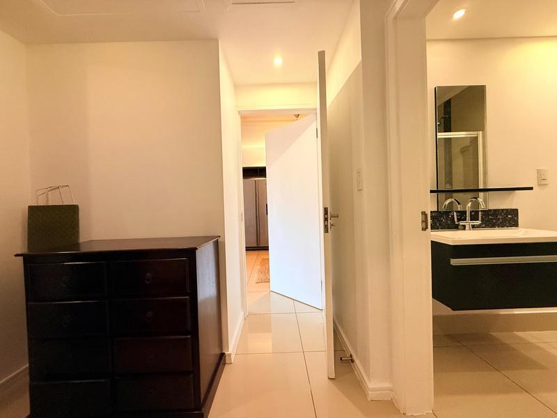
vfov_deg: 85.7
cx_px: 278
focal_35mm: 14
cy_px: 209
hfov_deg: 102.1
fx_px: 225
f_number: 2.2
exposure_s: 1/50
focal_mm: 2.22
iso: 320
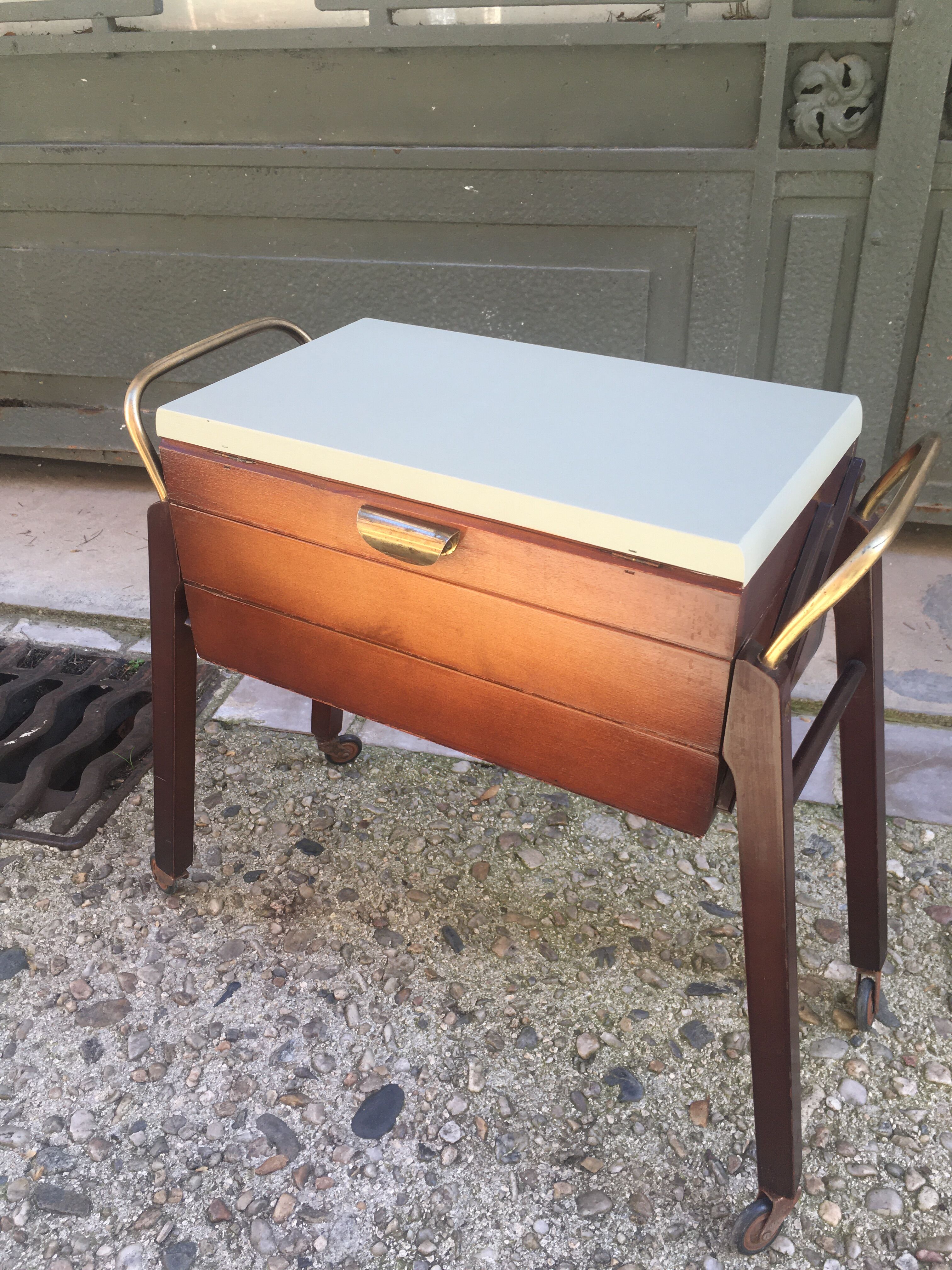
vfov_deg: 61.7
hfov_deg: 48.2
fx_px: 1063
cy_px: 635
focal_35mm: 29
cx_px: 476
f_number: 2.2
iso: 32
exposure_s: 1/100
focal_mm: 4.15
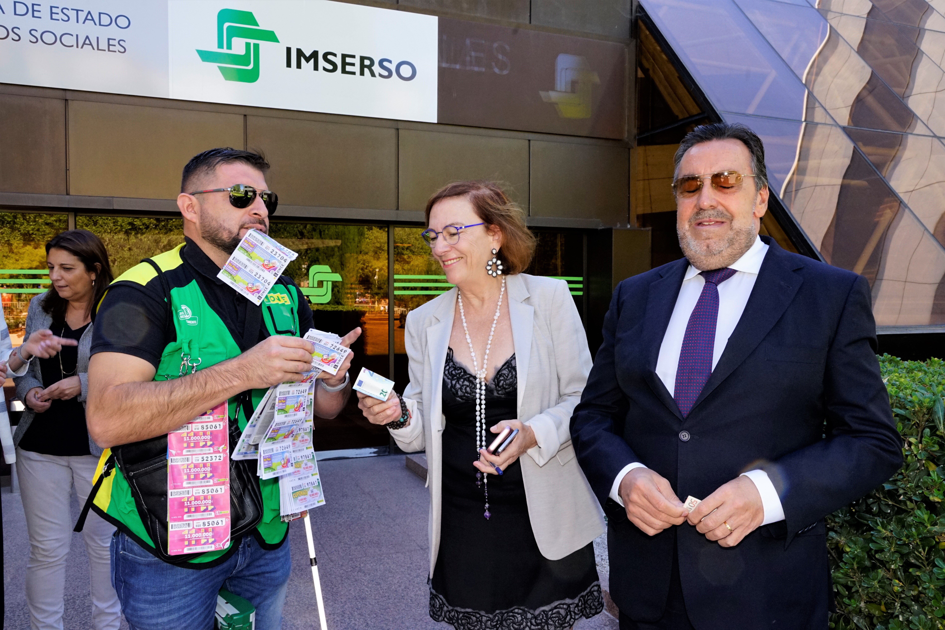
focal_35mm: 28
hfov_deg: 65.5
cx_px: 472
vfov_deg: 46.4
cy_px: 315
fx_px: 735
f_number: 14
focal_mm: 28
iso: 2000
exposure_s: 1/160
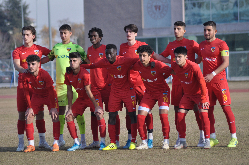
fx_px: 1762
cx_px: 124
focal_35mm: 255
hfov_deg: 8.1
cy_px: 82
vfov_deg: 5.4
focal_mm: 170
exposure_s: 1/1250
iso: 400
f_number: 4.5
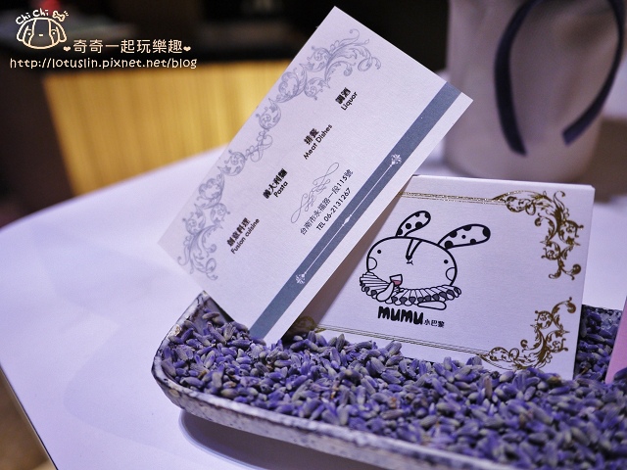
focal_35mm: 28
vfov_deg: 49.7
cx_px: 314
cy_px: 235
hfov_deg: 63.4
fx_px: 507
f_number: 2.5
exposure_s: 1/40
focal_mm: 14
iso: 400
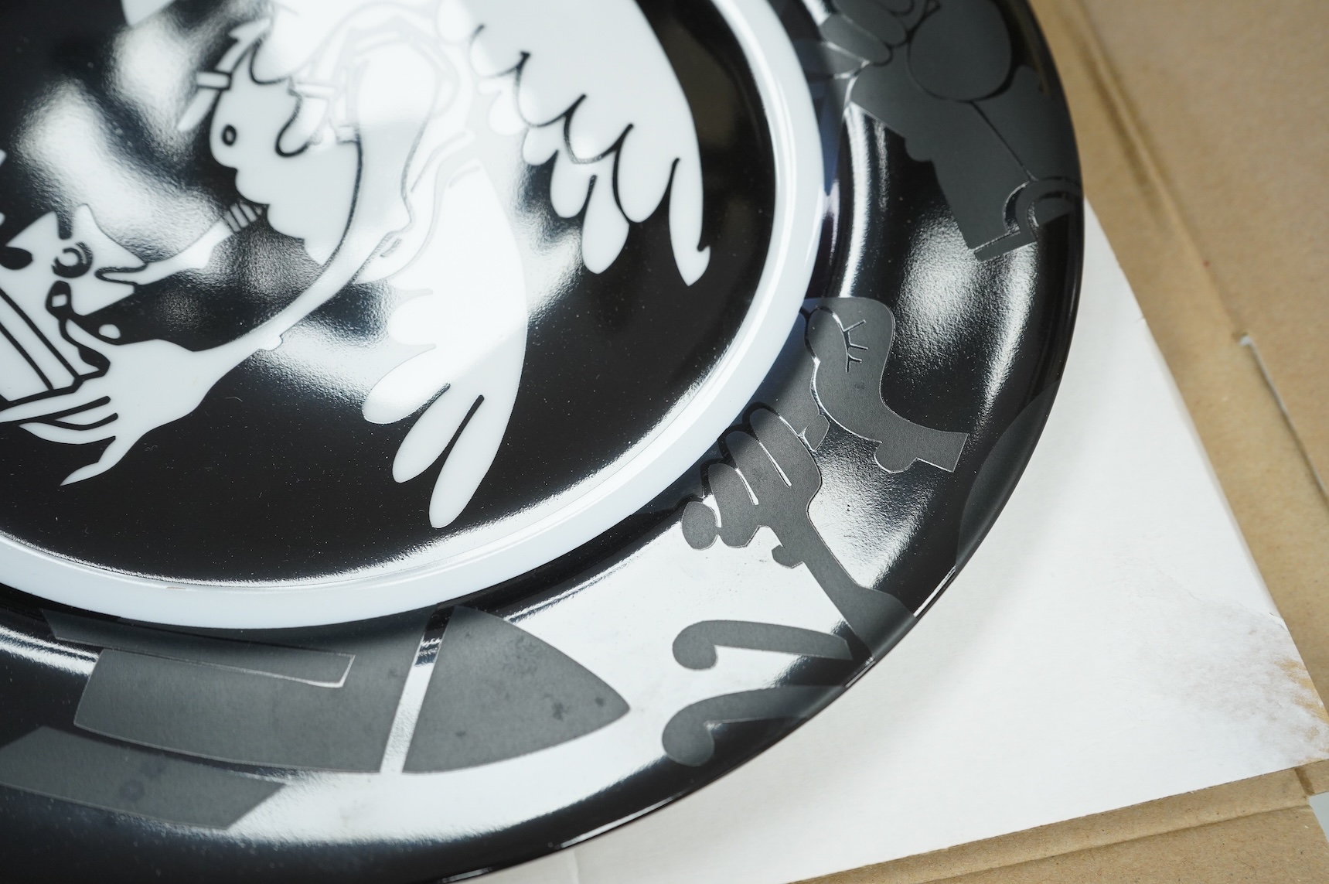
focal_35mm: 42
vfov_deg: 31.8
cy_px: 442
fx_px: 1549
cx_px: 664
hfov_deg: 46.4
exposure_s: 1/125
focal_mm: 42
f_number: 7.1
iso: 2500
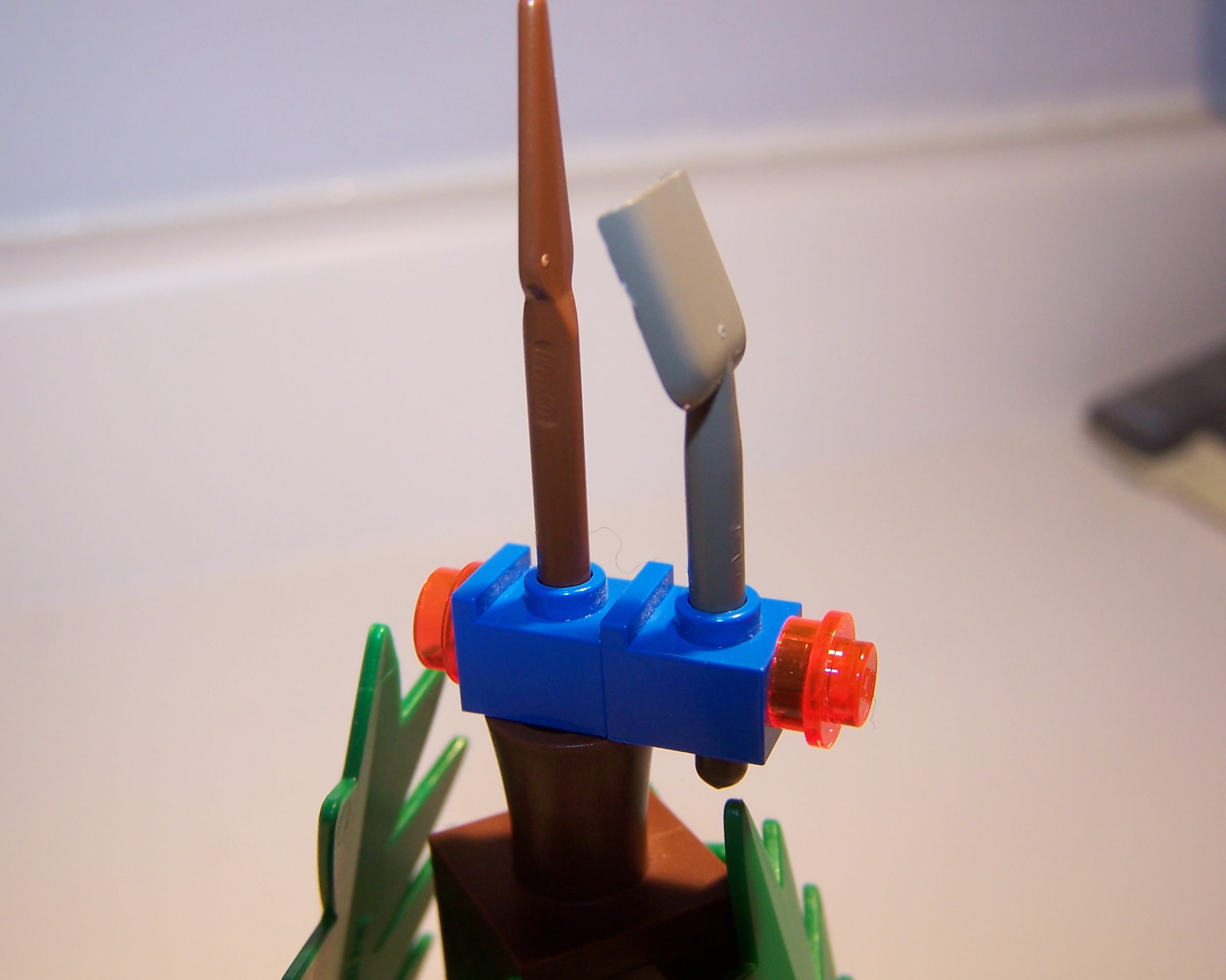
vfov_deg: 37.3
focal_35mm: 40
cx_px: 595
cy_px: 490
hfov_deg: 45.8
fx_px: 1451
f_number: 2.8
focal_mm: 6.3
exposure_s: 1/60
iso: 80
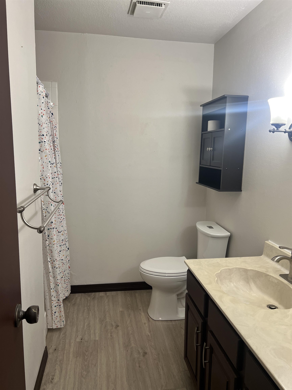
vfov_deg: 67.3
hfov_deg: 53.1
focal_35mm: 26
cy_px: 195
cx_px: 146
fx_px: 292
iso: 125
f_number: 1.5
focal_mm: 5.7
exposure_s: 1/118
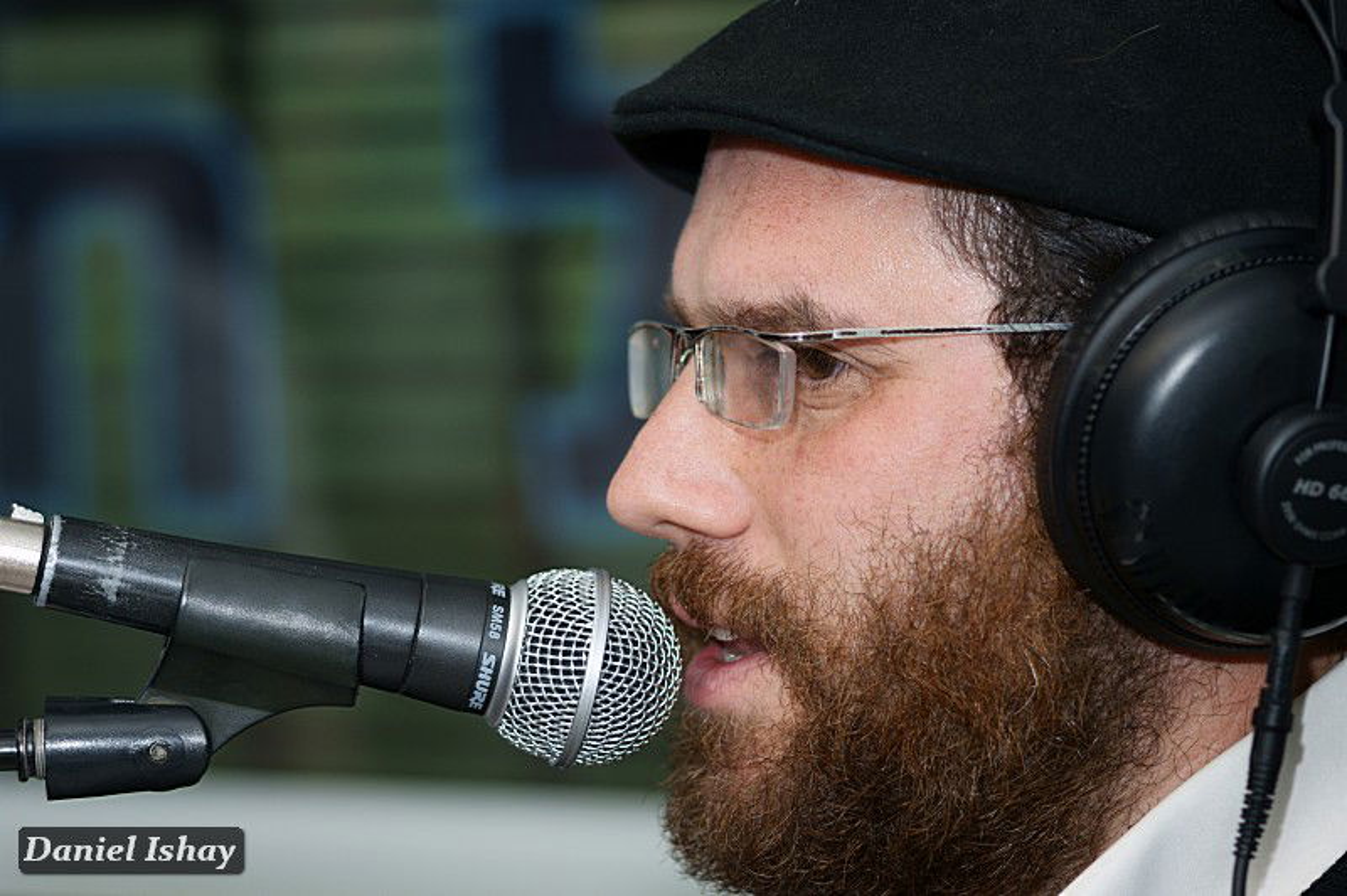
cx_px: 674
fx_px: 5888
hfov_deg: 13.1
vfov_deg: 8.7
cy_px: 448
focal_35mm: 158
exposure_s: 1/125
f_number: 2.8
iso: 100
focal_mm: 105
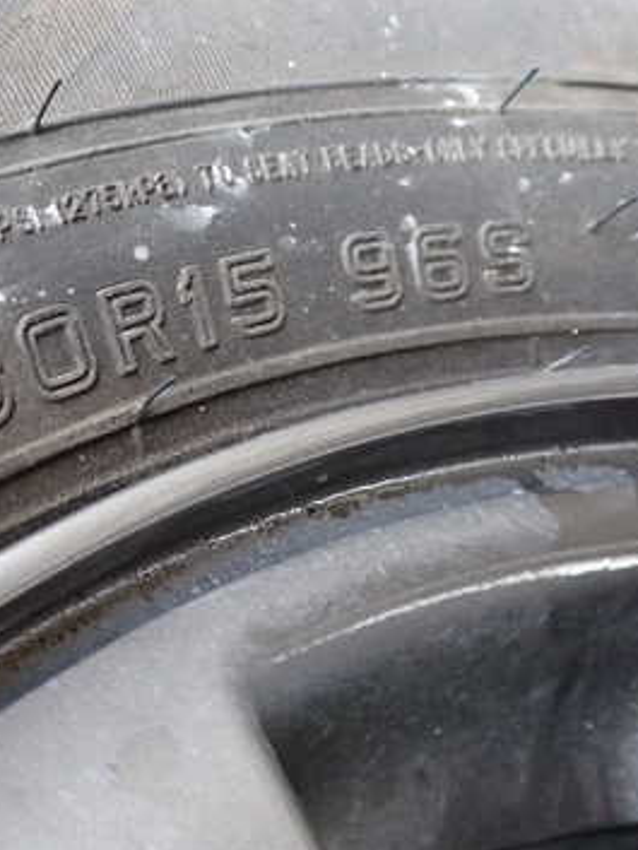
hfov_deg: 26.7
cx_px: -29
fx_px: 1253
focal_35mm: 51
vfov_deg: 37.5
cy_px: 419
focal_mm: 5.4
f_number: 2.3
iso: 640
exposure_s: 1/80
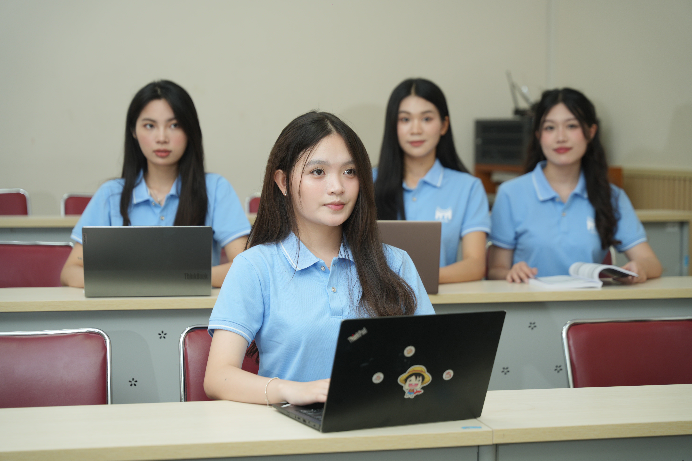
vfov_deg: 20.1
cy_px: 230
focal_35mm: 68
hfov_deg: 29.8
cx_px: 346
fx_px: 1299
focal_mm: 67.6
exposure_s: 1/125
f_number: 2.8
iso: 160
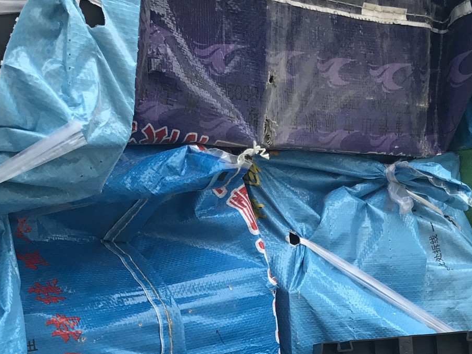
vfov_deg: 17.8
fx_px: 1078
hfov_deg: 24.5
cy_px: 424
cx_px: 334
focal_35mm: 79
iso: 20
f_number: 1.8
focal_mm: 3.99
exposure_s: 1/532
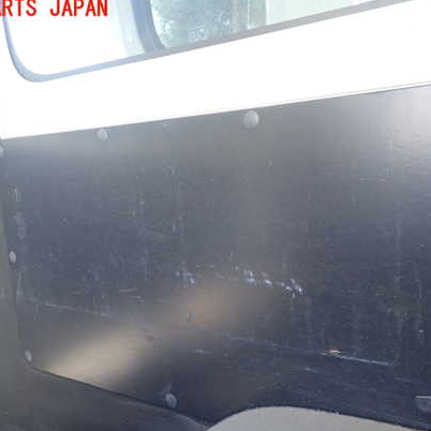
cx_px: 235
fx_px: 465
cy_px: 237
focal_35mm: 33
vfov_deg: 49.7
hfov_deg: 49.7
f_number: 2
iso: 200
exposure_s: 1/60
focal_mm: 4.5
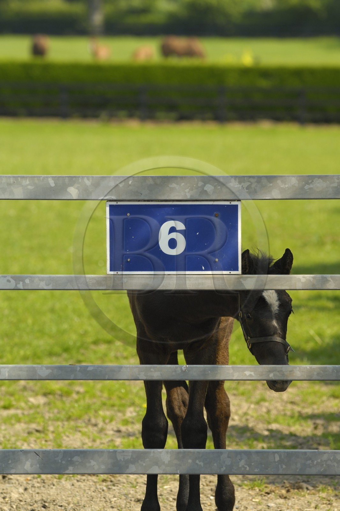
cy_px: 256
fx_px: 3720
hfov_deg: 5.2
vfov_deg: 7.8
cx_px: 170
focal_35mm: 262
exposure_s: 1/250
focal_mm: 175
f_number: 4.8
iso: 100
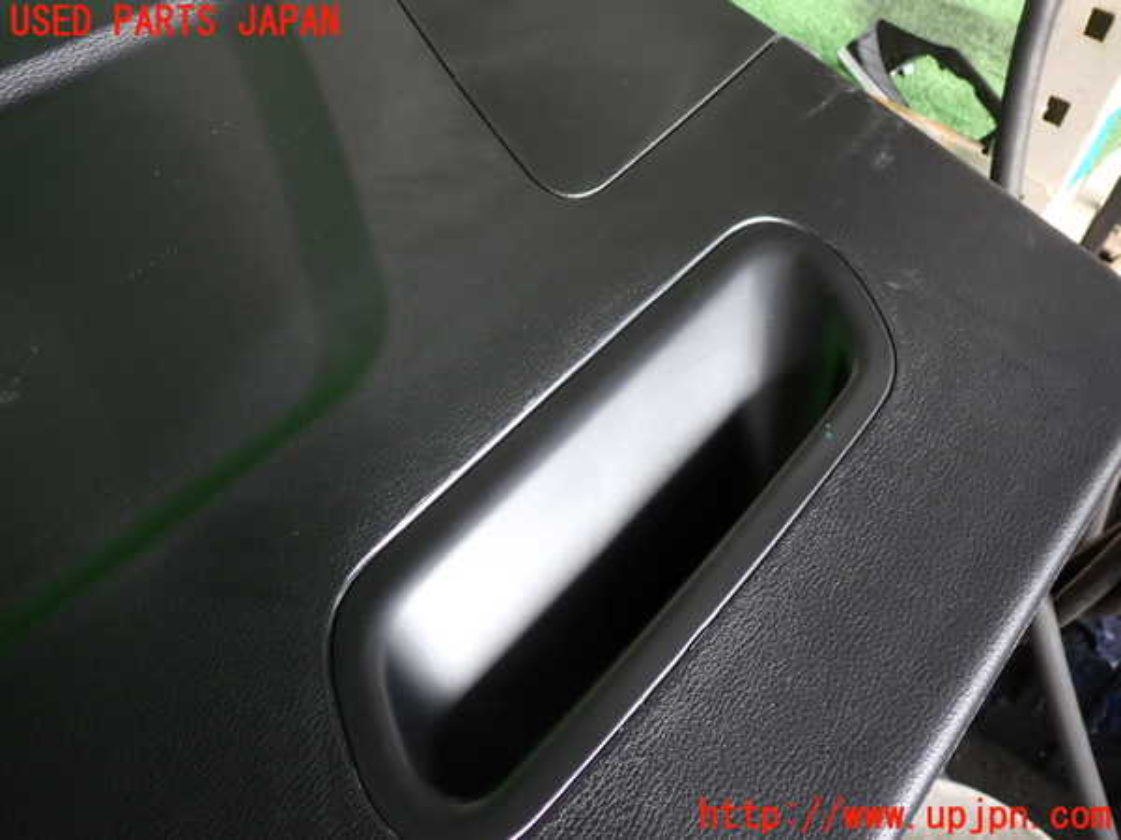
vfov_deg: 46.8
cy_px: 420
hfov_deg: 60.0
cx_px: 560
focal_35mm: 30
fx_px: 972
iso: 160
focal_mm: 5.4
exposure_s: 1/60
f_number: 2.3
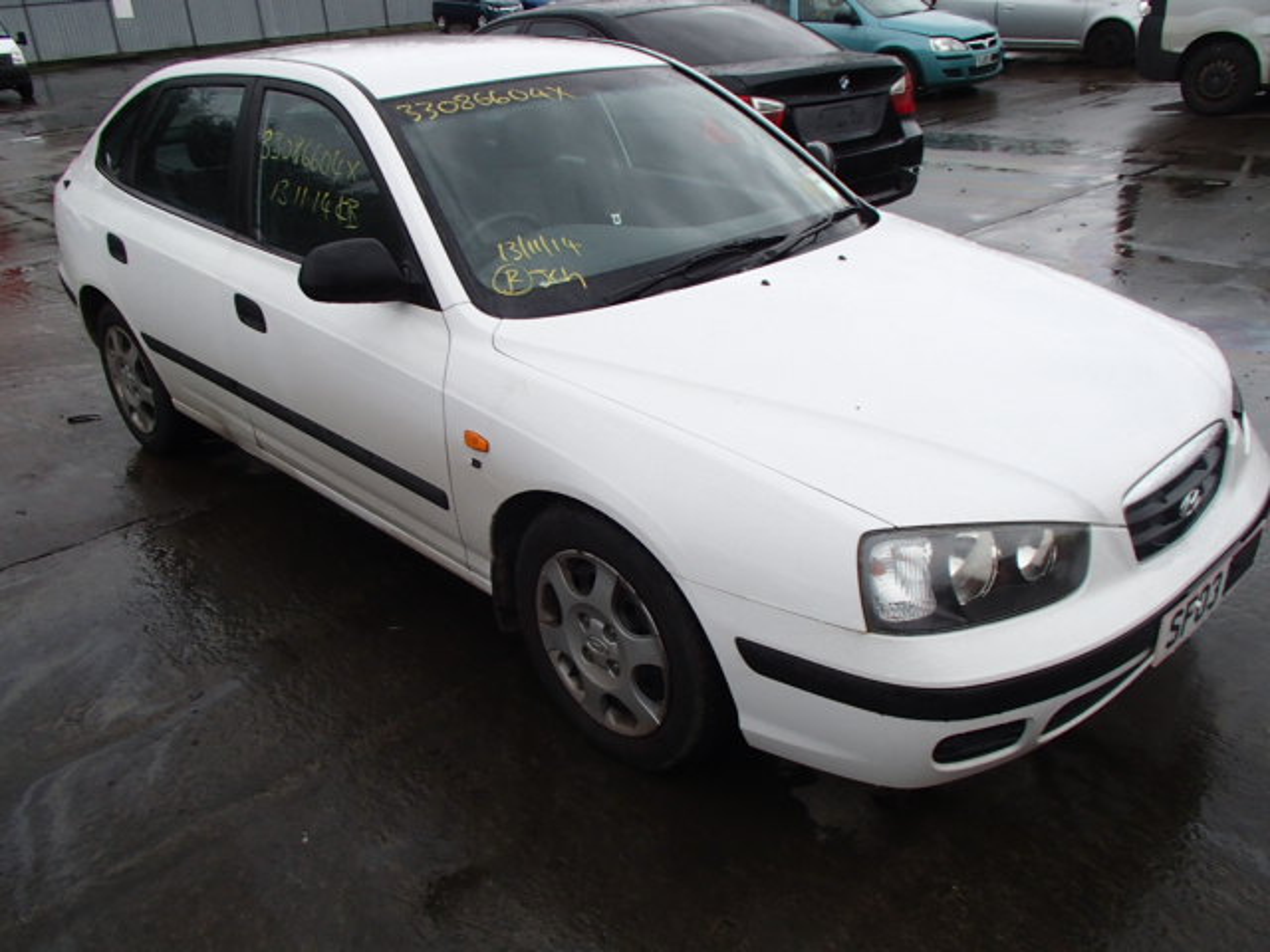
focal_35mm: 28
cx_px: 635
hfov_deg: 63.4
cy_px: 476
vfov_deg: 49.7
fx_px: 1027
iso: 200
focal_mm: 5
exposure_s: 1/40
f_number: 3.9
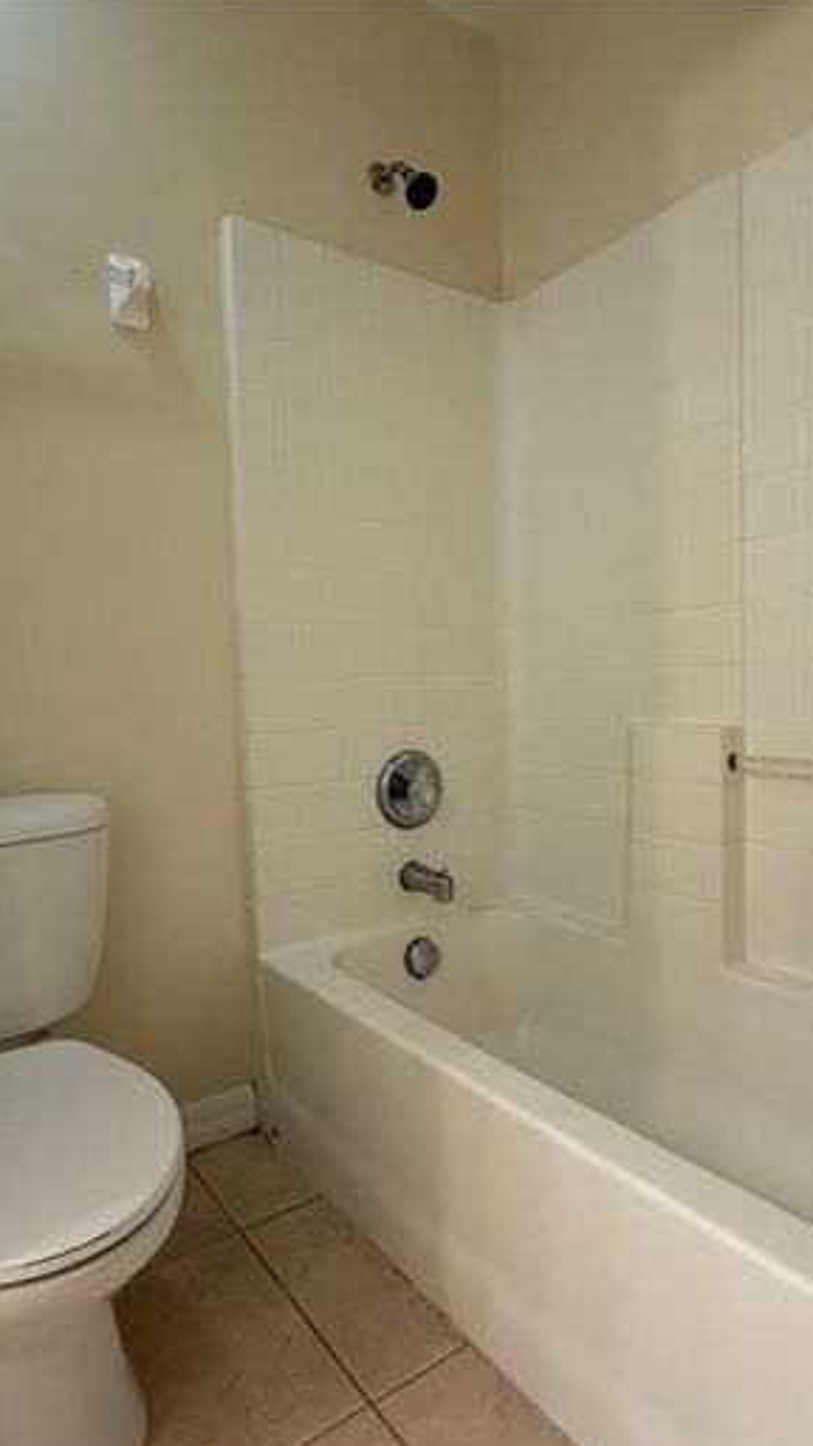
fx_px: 805
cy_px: 737
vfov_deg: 83.8
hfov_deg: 53.6
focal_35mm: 21
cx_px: 383
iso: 250
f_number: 2.2
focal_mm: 2.22
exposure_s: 1/120
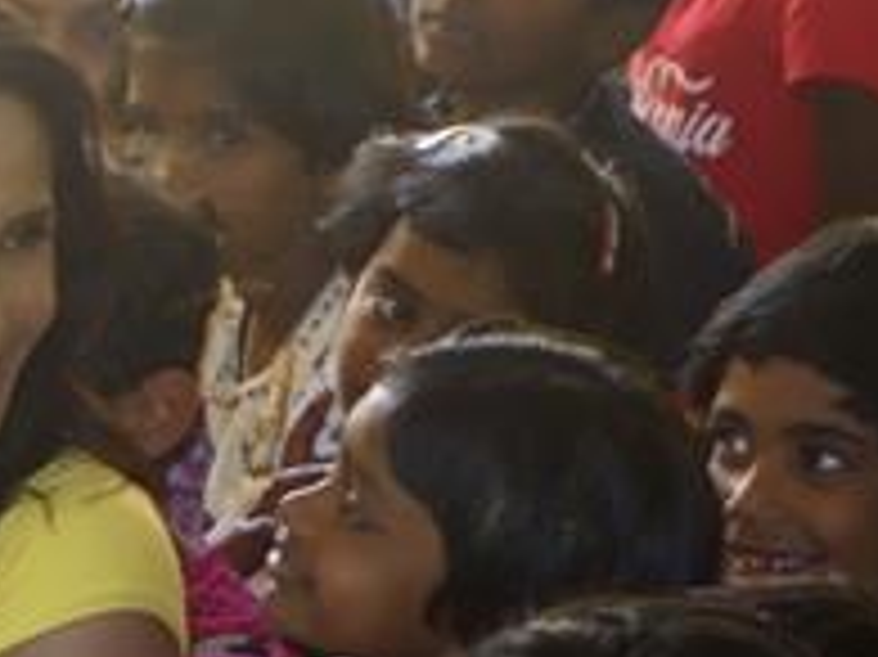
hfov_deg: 6.1
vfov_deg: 4.6
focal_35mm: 321
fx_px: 8137
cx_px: -230
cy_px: 502
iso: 800
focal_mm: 37.1
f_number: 4.9
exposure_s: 1/30
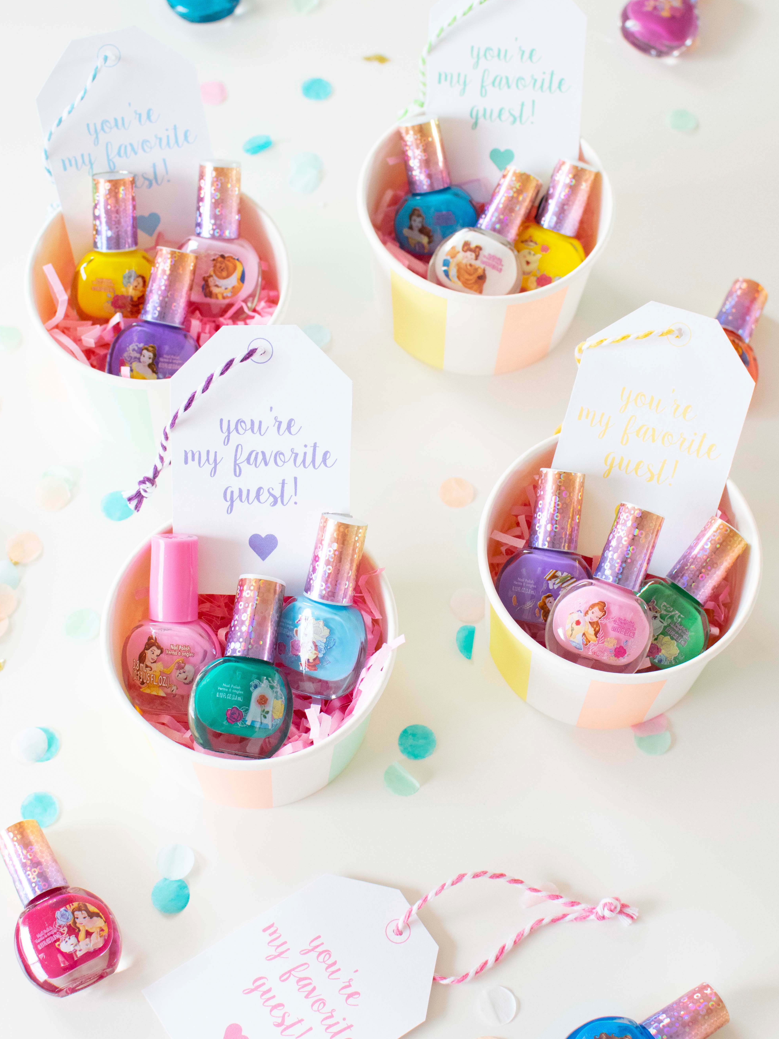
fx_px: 1727
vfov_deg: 33.5
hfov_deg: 25.4
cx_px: 389
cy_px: 508
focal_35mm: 58
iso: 1250
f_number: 4.5
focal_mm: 35
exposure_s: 1/250
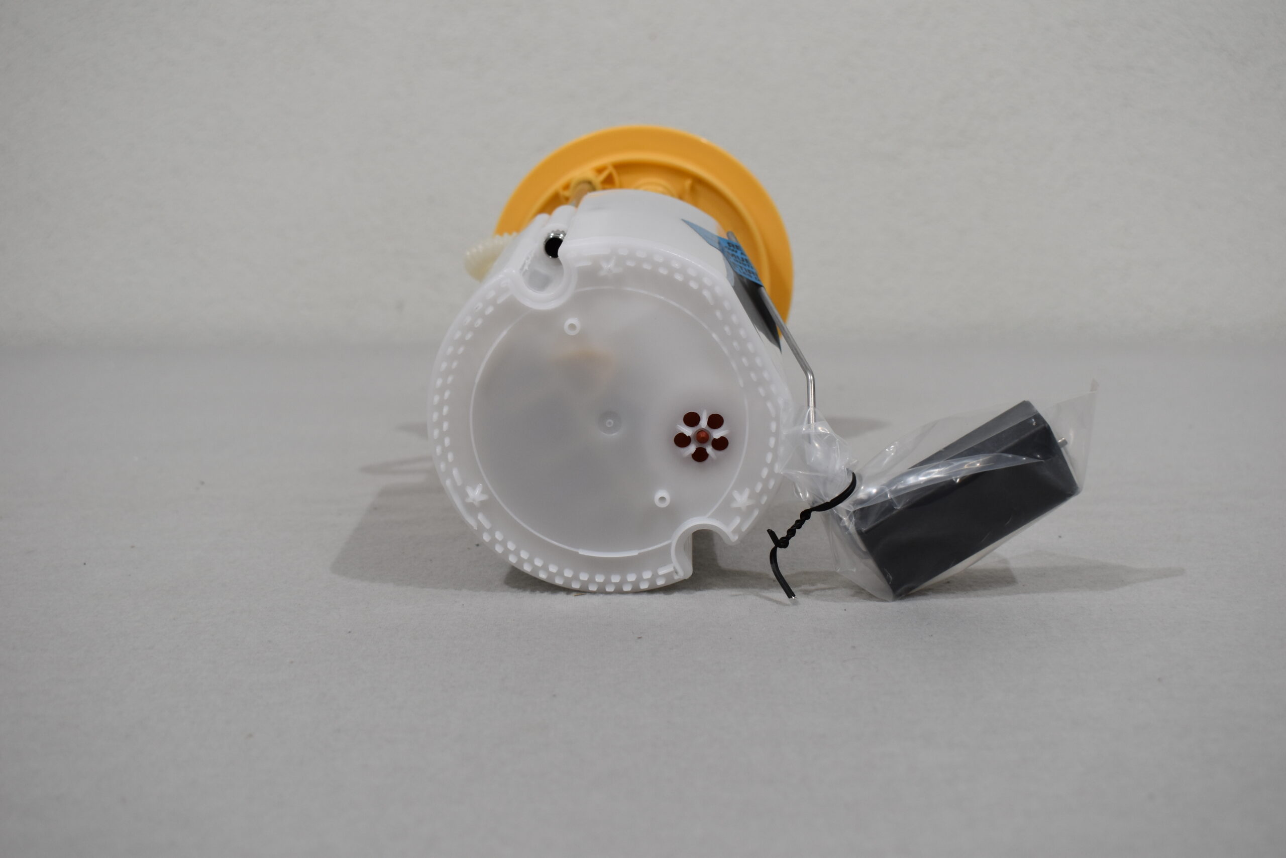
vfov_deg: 30.9
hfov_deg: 45.0
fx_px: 1554
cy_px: 429
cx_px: 643
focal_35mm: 44
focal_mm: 29
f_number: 5.6
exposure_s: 1/125
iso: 400
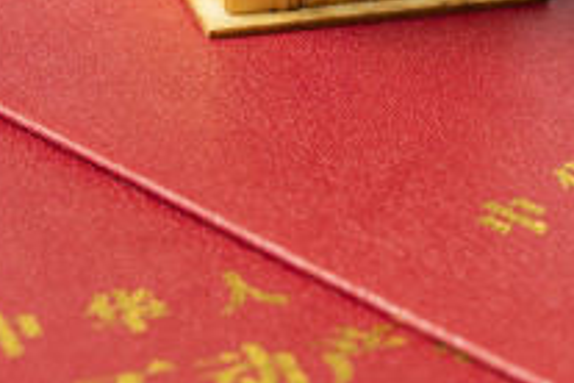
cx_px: 491
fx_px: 4193
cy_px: 67
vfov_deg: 5.2
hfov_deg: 7.8
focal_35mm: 263
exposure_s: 1/15
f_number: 6.3
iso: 200
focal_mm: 85
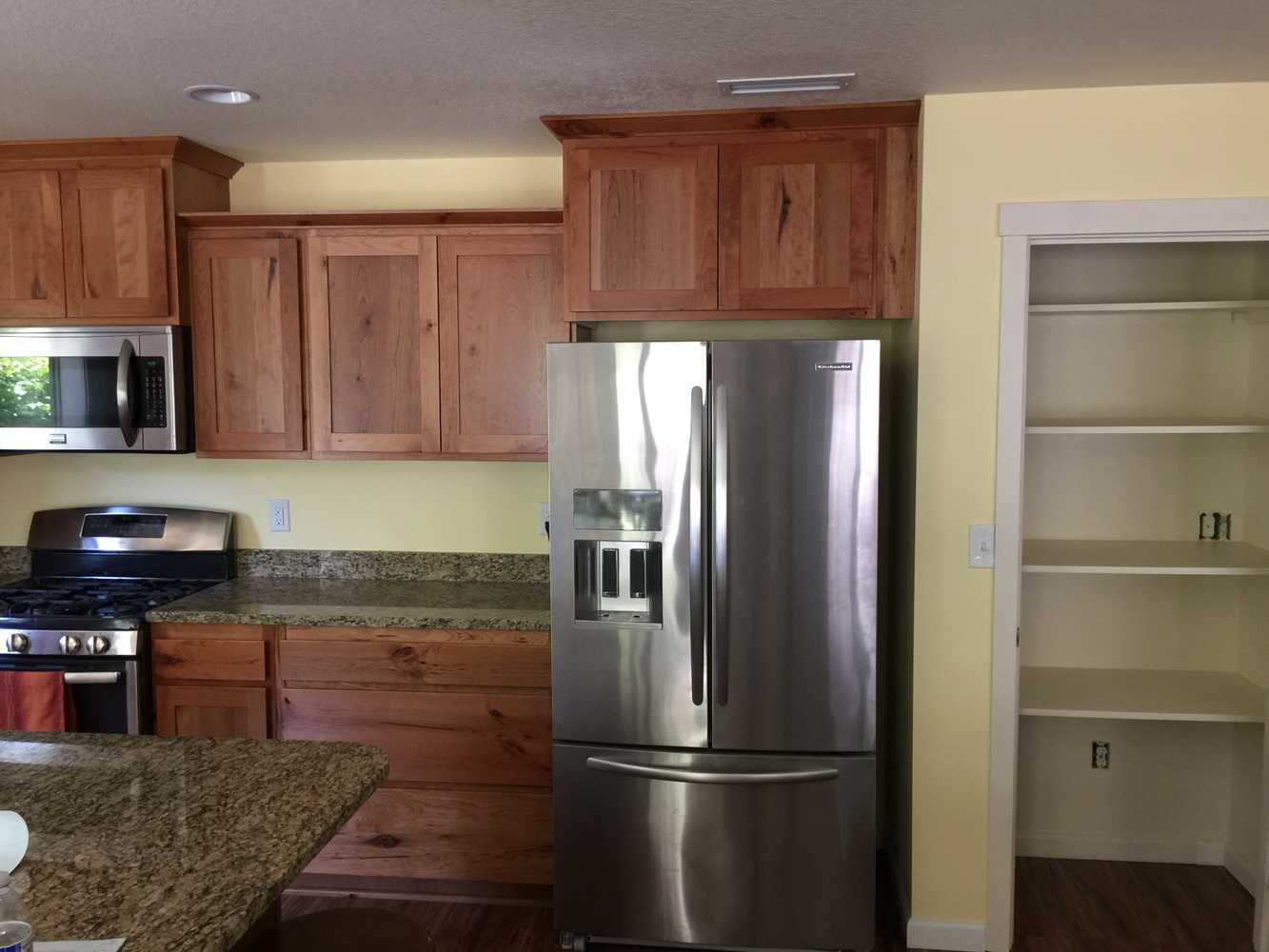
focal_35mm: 29
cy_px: 476
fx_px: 1063
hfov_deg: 61.7
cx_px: 634
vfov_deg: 48.2
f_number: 2.2
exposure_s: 1/15
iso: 50
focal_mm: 4.15
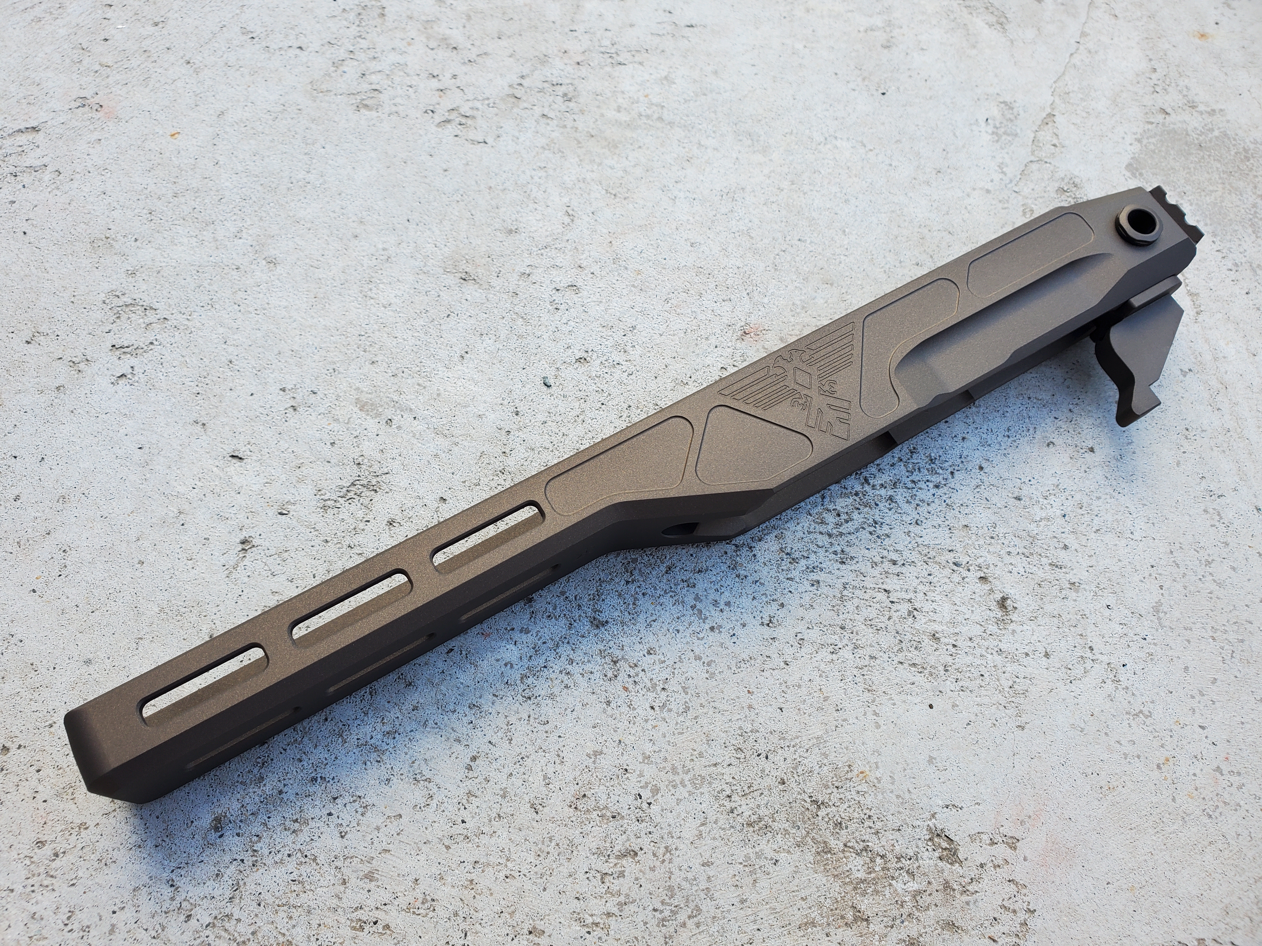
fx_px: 948
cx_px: 631
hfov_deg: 67.3
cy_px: 473
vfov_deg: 53.1
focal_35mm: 26
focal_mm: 4.3
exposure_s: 1/148
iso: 50
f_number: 2.4
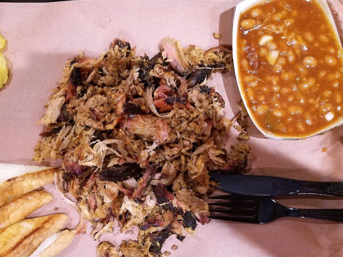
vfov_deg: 40.6
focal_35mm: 35
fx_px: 347
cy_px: 148
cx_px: 134
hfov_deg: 52.2
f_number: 1.7
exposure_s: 1/24
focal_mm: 4.2
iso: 200
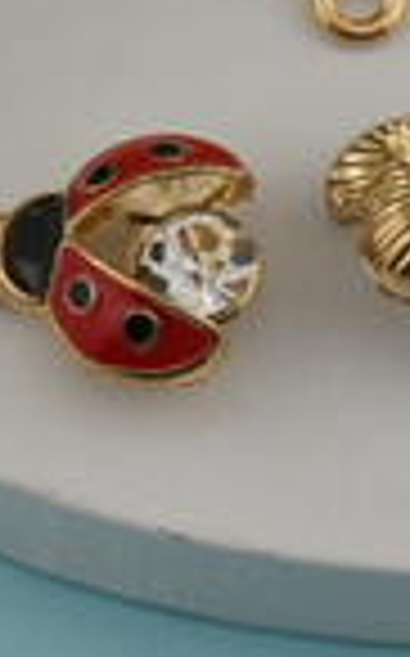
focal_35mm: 213
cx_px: 198
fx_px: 3808
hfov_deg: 6.2
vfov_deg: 9.8
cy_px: 104
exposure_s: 1/100
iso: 100
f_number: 9
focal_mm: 45
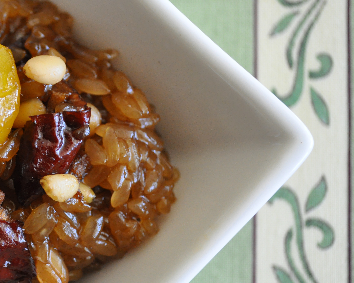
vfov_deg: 17.5
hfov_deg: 21.3
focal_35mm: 88
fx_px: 920
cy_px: 154
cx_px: 42
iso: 1400
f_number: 5
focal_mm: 35
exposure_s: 1/60
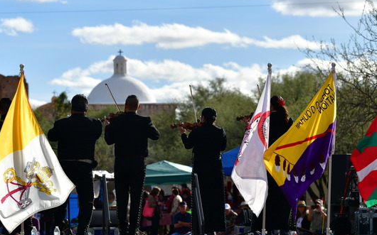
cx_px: 103
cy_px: 168
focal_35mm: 201
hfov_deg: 10.4
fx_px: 2065
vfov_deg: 6.5
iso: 125
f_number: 5.6
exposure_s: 1/1000
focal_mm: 135
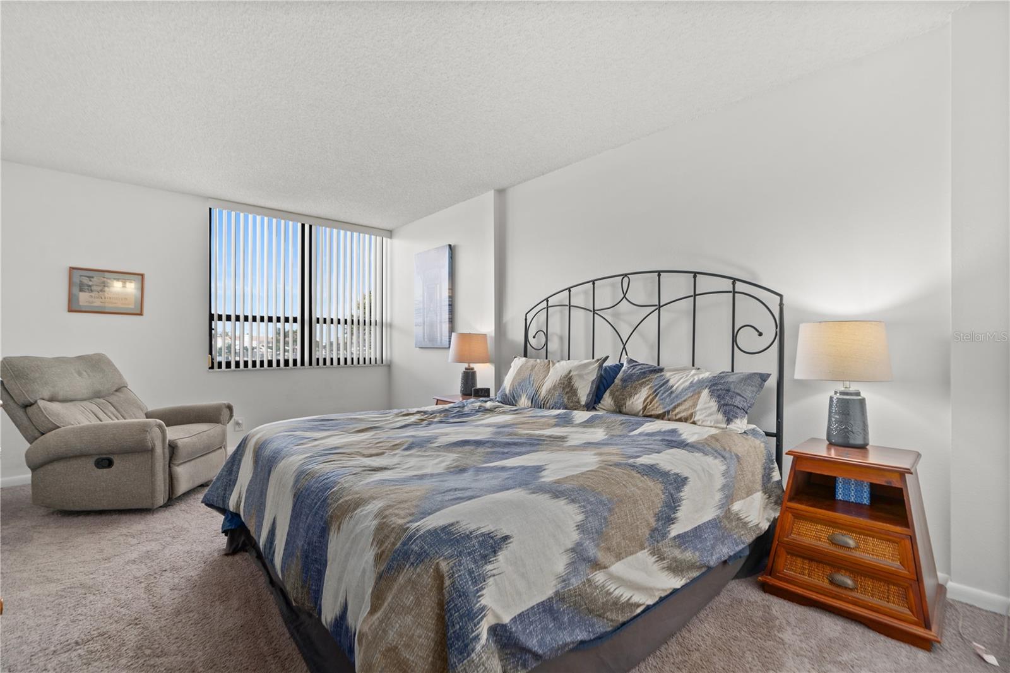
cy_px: 336
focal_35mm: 16
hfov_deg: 96.7
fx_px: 449
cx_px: 505
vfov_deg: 73.7
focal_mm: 16
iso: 250
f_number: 7.1
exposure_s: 1/4
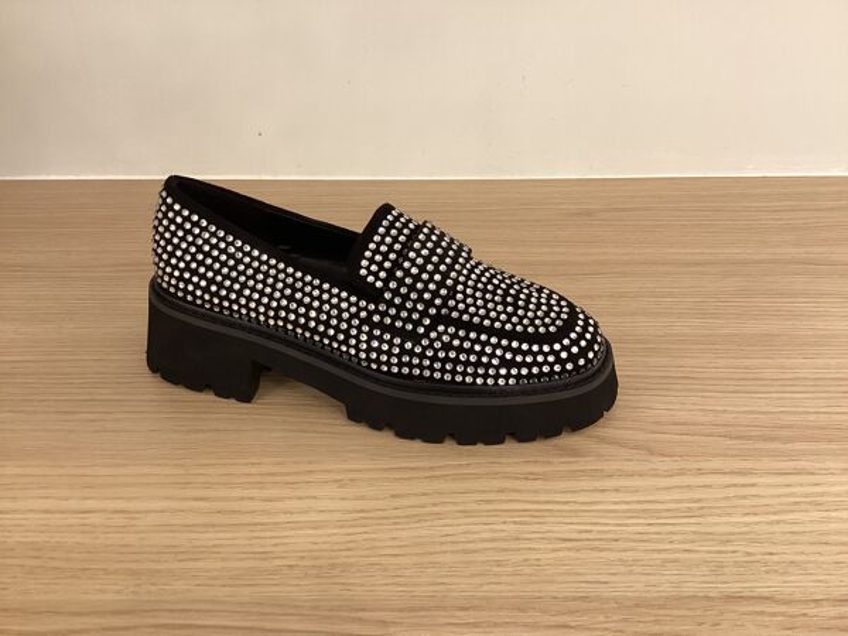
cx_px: 424
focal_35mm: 31
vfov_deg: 45.4
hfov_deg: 58.4
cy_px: 318
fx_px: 759
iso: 100
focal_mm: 3.3
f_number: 2.4
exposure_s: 1/50
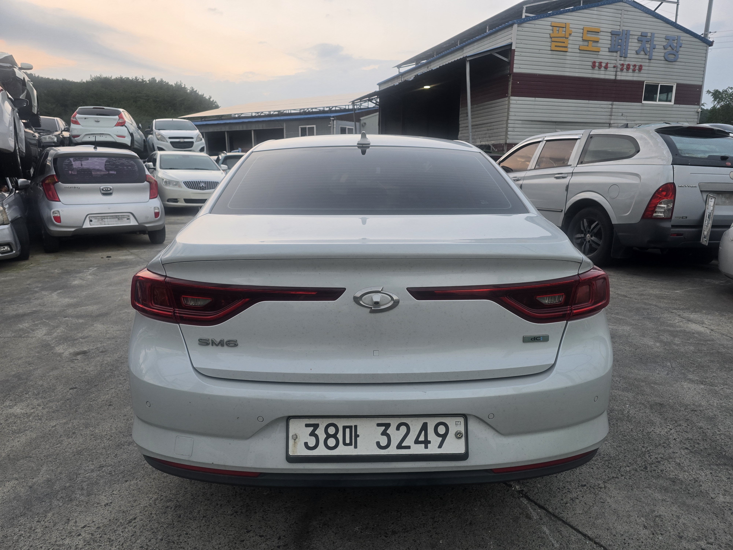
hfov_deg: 73.9
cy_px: 275
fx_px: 487
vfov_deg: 58.9
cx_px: 366
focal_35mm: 23
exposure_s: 1/180
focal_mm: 6.3
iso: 80
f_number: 1.7
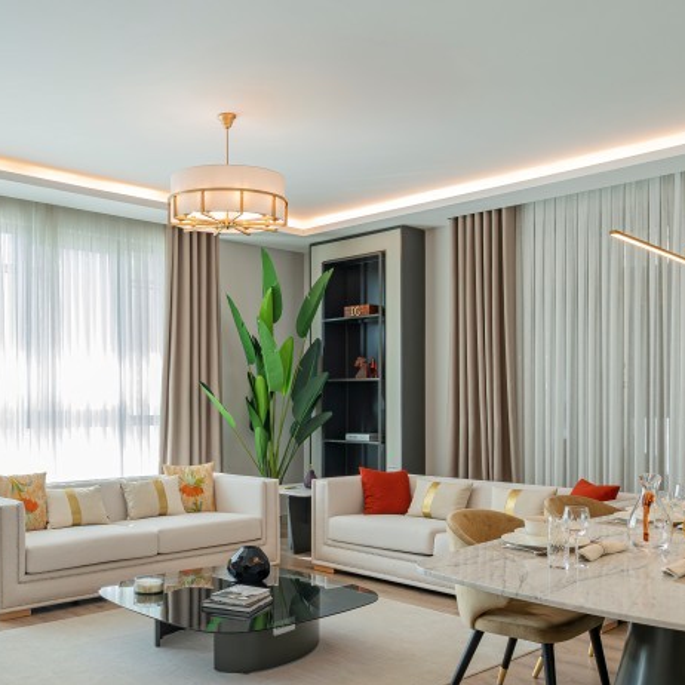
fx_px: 806
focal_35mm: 36
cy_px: 403
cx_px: 242
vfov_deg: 45.8
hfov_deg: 45.5
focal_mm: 17
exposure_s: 1/80
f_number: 5.6
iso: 640
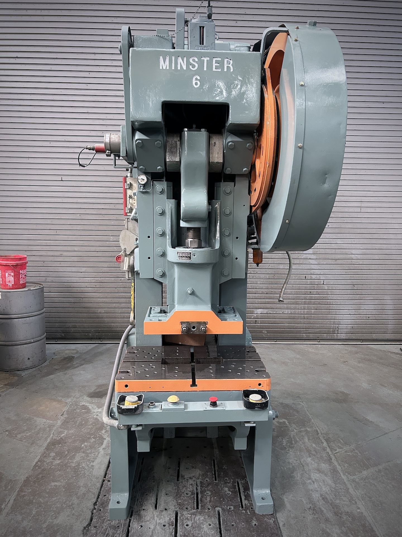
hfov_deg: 53.1
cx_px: 201
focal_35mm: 26
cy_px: 268
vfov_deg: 67.3
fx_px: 403
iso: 320
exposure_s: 1/60
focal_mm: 5.7
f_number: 1.5
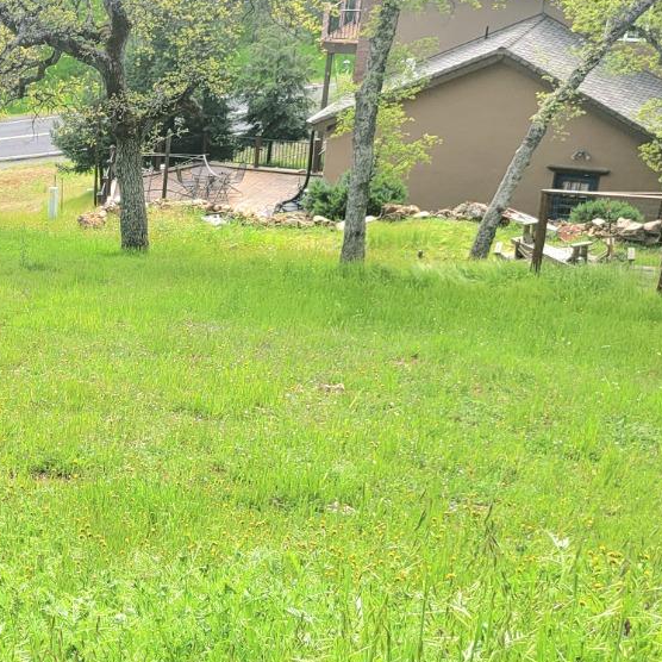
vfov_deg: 27.6
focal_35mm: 62
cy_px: 424
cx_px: -135
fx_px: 1341
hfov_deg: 25.0
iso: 40
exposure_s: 1/1429
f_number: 1.8
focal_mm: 5.4
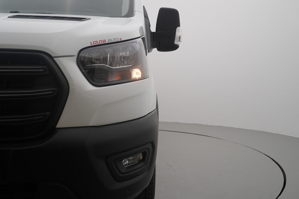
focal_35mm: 36
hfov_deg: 53.2
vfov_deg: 36.8
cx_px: 150
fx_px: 299
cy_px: 100
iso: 250
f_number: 5.6
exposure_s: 1/200
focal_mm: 24
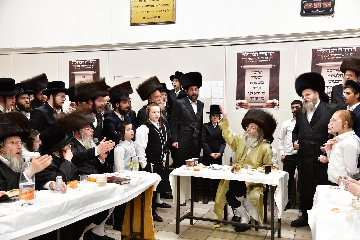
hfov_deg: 50.7
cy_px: 120
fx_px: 380
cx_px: 180
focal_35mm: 38
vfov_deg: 35.0
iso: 1250
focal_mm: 38
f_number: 5.6
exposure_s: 1/100
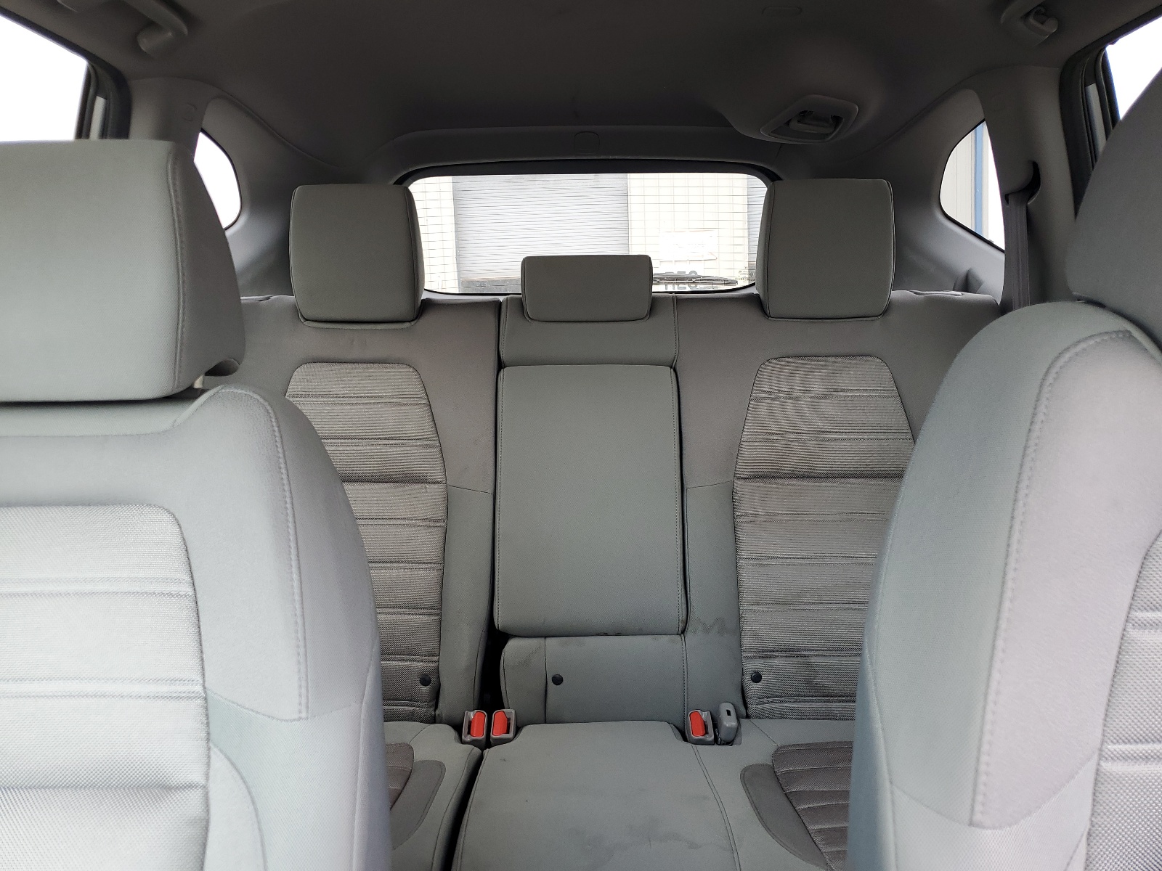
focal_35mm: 26
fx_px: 873
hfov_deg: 67.3
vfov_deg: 53.1
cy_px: 436
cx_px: 581
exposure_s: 1/135
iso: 50
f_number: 1.5
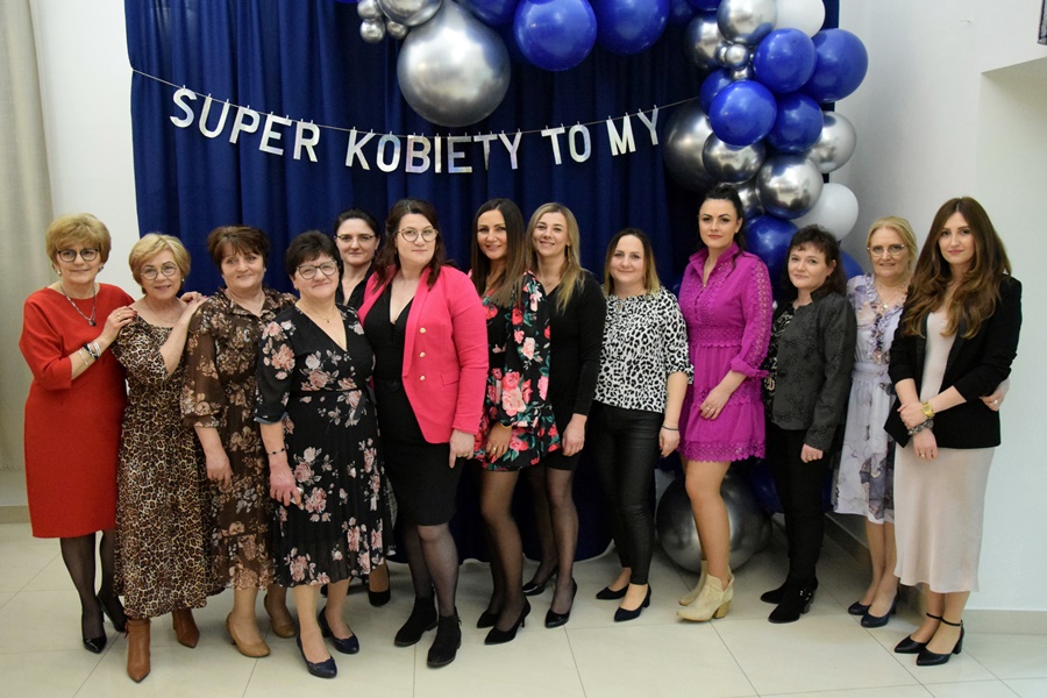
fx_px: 916
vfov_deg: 41.7
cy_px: 349
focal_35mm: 32
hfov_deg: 59.5
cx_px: 524
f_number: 4.5
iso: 5600
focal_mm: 21
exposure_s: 1/100
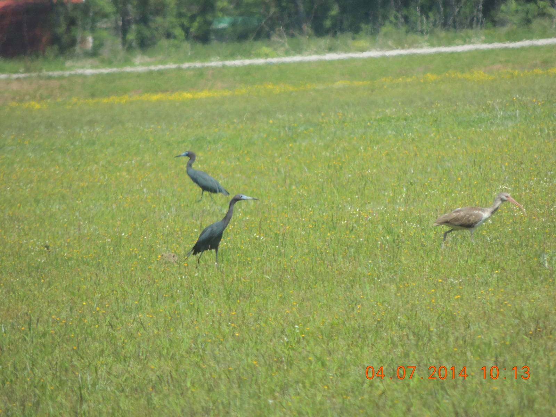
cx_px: 278
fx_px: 16062
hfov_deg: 2.0
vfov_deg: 1.5
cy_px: 208
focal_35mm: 1000
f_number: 5.9
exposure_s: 1/800
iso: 400
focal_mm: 180
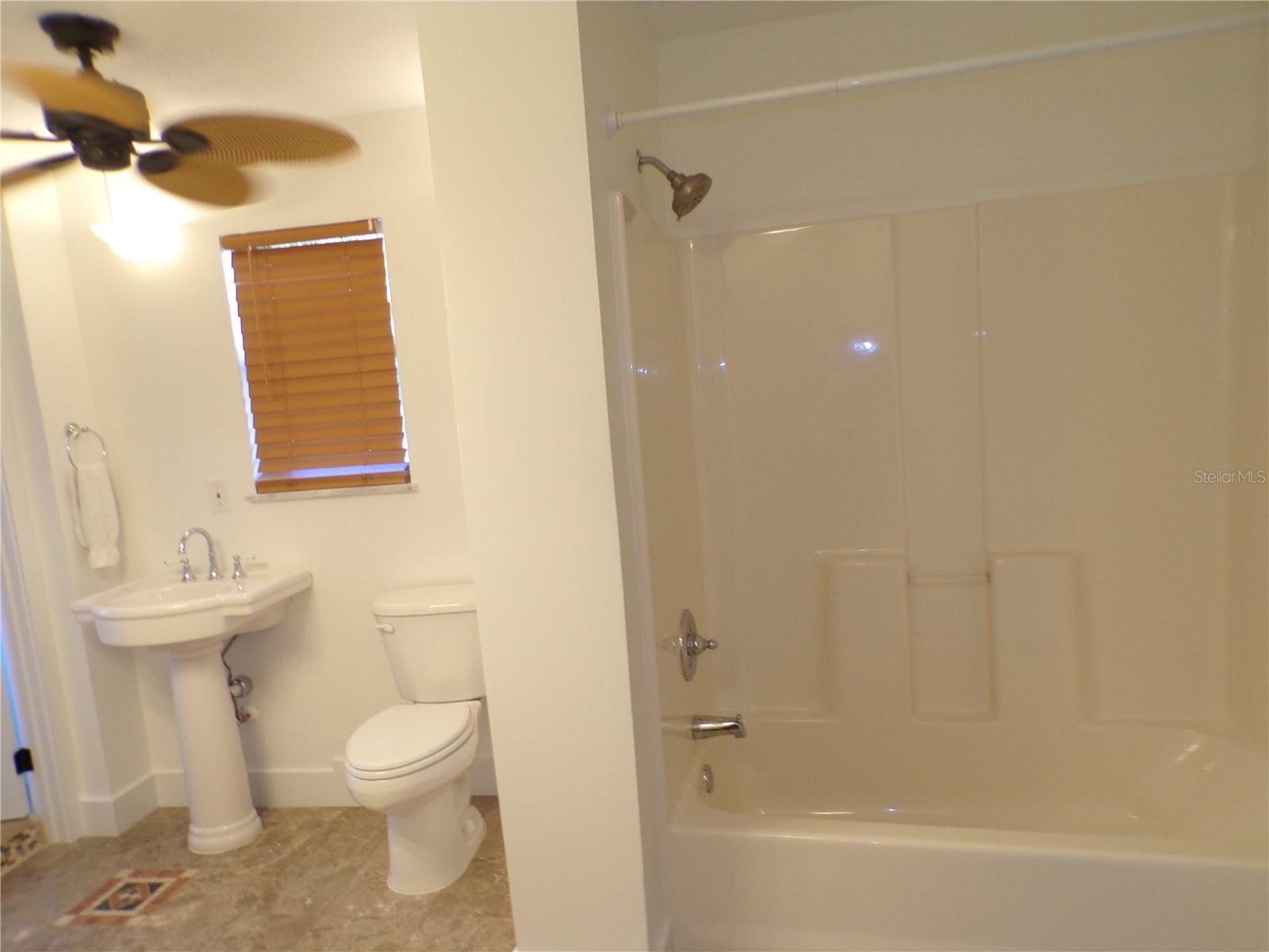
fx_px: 880
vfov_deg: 56.8
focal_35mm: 24
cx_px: 634
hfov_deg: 71.6
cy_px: 476
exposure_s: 1/34
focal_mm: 4.3
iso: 125
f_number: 3
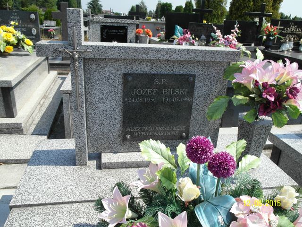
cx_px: 151
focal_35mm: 36
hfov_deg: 51.4
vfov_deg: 39.7
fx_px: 314
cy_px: 114
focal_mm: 7.8
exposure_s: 1/350
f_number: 4.6
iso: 80
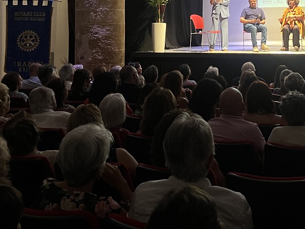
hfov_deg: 32.9
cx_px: 210
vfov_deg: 23.9
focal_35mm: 58
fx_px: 511
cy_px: -11
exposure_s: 1/50
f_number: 1.5
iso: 500
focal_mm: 5.7
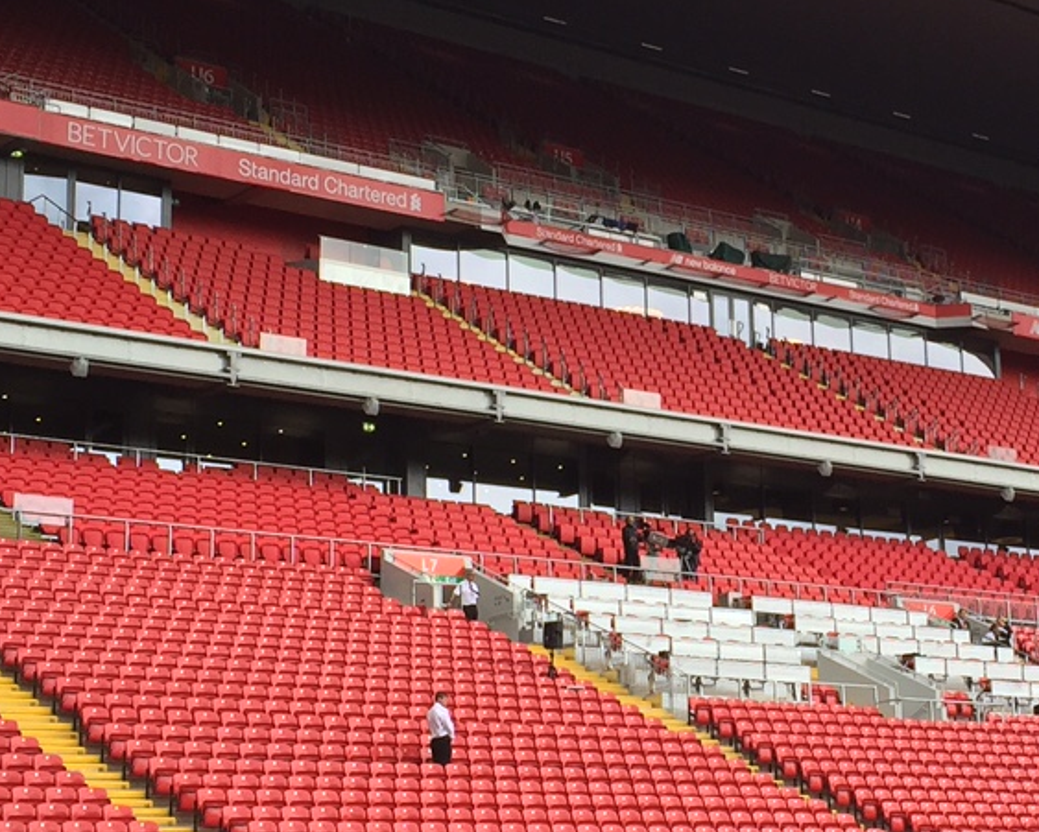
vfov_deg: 18.7
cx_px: 801
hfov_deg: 23.0
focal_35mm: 82
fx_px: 2523
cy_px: 374
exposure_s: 1/366
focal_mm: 4.15
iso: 32
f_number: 2.2
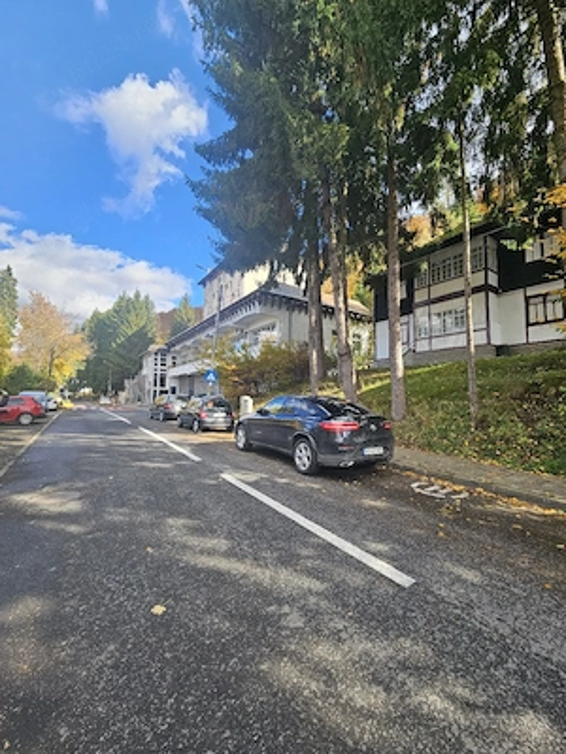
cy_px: 377
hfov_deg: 89.9
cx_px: 283
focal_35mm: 13
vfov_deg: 106.2
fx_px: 283
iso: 50
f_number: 2.2
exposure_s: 1/417
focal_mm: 2.2
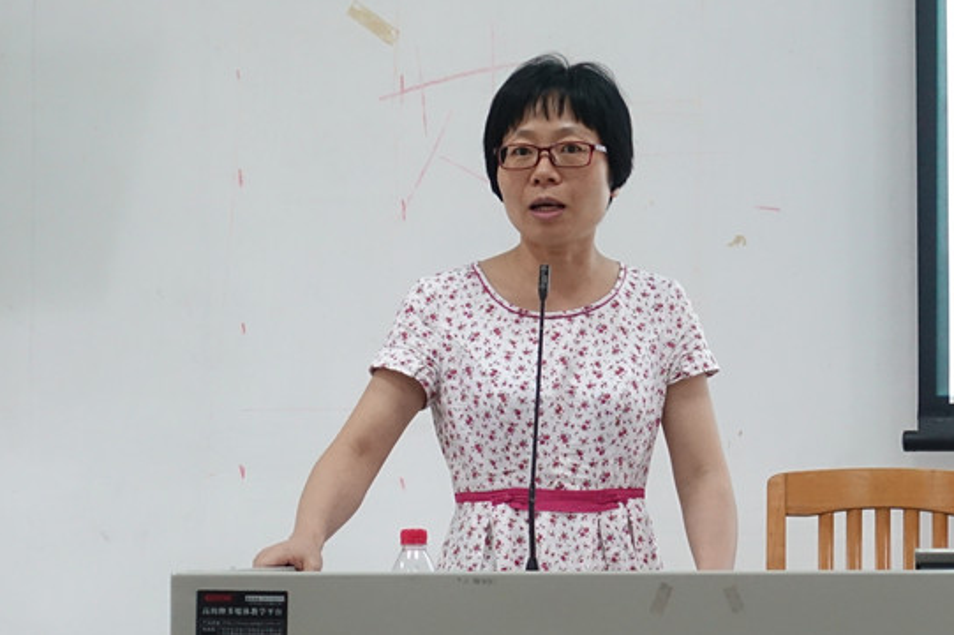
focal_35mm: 61
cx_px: 483
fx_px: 1615
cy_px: 319
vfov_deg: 22.2
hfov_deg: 32.9
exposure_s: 1/60
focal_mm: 22
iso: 800
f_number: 2.8
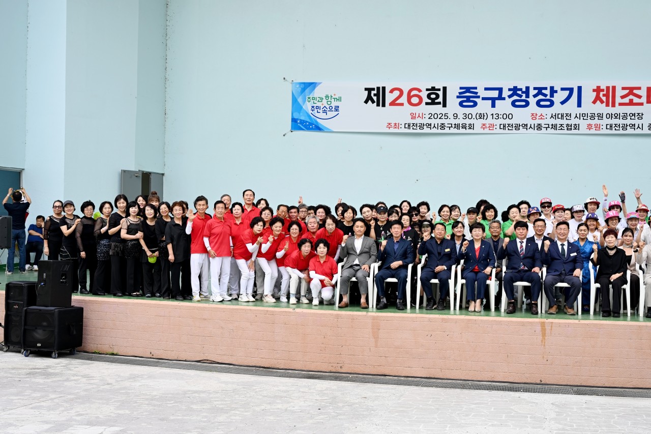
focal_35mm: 51
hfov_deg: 38.9
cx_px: 326
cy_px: 217
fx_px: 922
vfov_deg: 26.5
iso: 160
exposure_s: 1/200
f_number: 5.6
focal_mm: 51
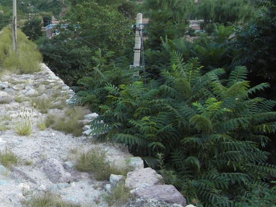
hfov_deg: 40.7
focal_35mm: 43
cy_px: 77
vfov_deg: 33.4
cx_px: 30
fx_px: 343
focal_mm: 4.3
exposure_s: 1/30
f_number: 2.8
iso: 100
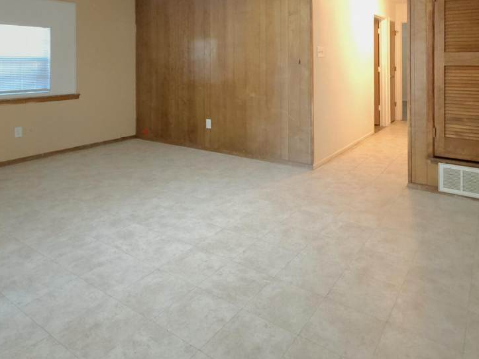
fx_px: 318
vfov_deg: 54.9
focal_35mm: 23
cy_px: 73
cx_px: 259
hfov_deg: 73.8
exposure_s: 1/30
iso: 320
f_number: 2.2
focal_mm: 2.2
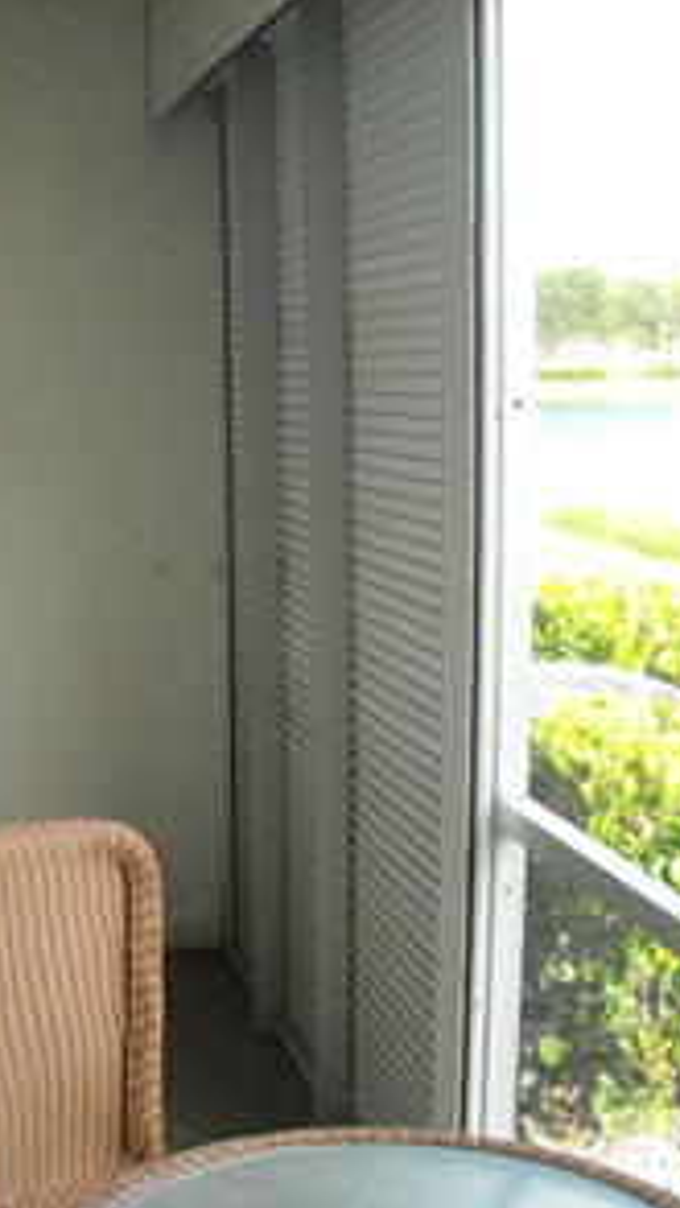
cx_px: 45
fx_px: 1665
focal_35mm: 52
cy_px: 610
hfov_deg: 22.4
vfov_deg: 39.9
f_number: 2.8
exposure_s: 1/250
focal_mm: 5.7
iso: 436
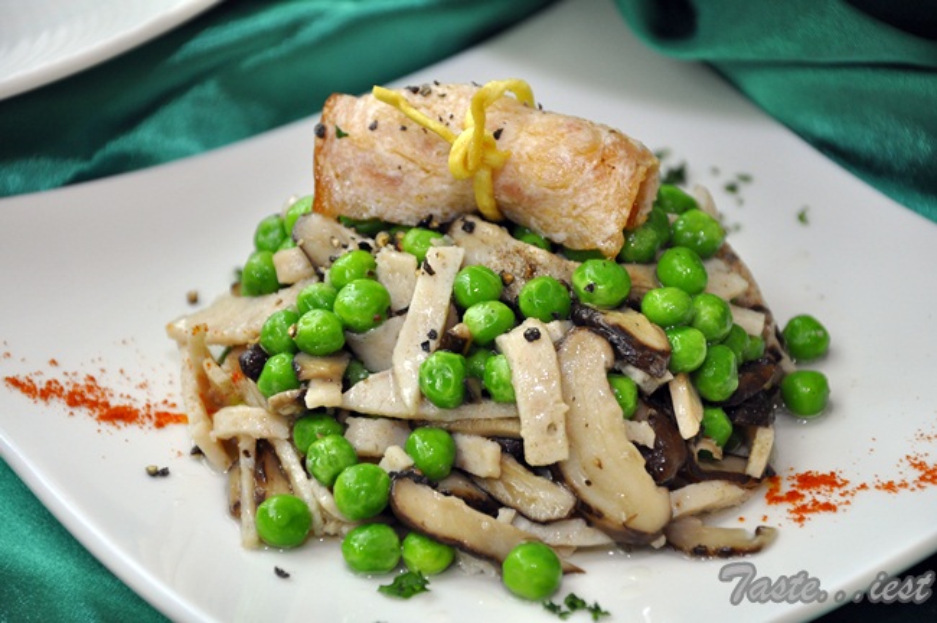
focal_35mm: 135
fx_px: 3510
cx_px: 468
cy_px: 312
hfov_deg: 15.2
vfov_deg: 10.1
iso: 640
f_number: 5.6
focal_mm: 90
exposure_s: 1/125
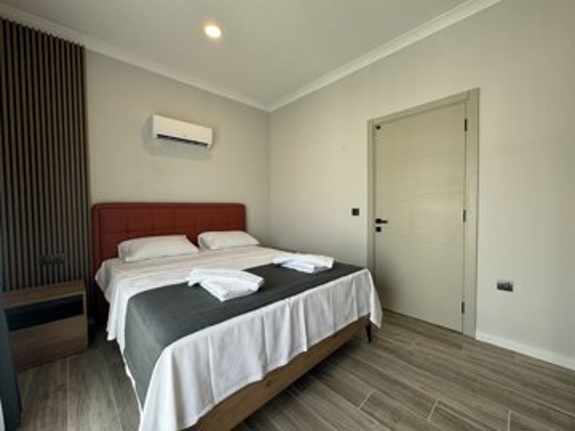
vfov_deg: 85.7
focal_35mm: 14
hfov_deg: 102.1
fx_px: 233
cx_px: 288
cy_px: 216
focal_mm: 2.22
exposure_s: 1/99
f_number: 2.2
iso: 64
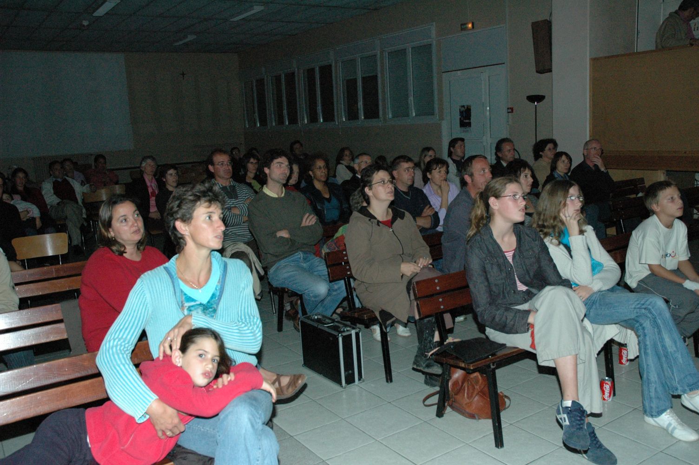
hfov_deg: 57.3
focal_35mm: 33
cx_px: 350
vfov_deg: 39.9
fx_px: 640
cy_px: 232
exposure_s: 1/60
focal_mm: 22
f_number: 5
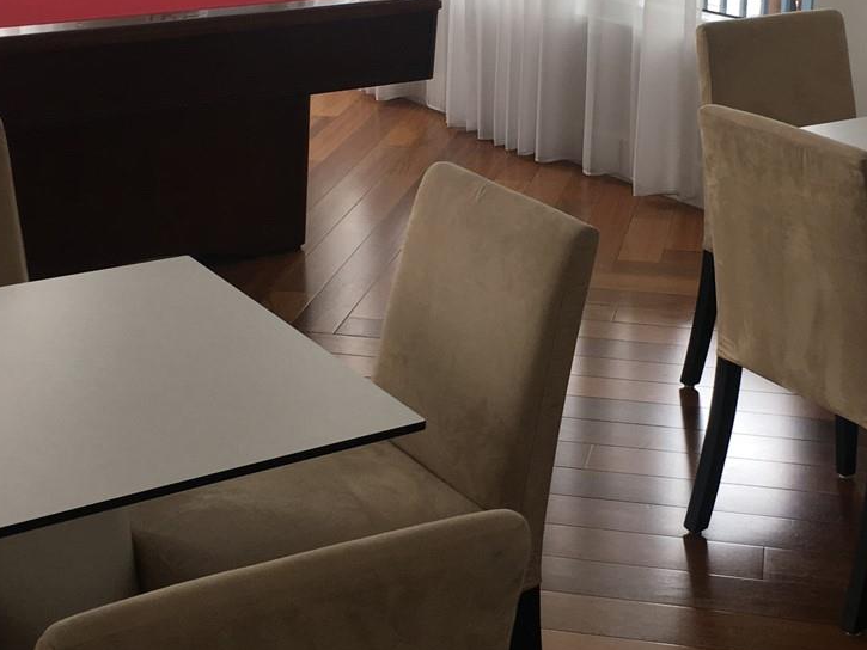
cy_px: 215
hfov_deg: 30.2
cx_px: 486
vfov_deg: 22.8
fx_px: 1603
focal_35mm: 64
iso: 32
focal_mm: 4.15
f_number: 2.2
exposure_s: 1/60
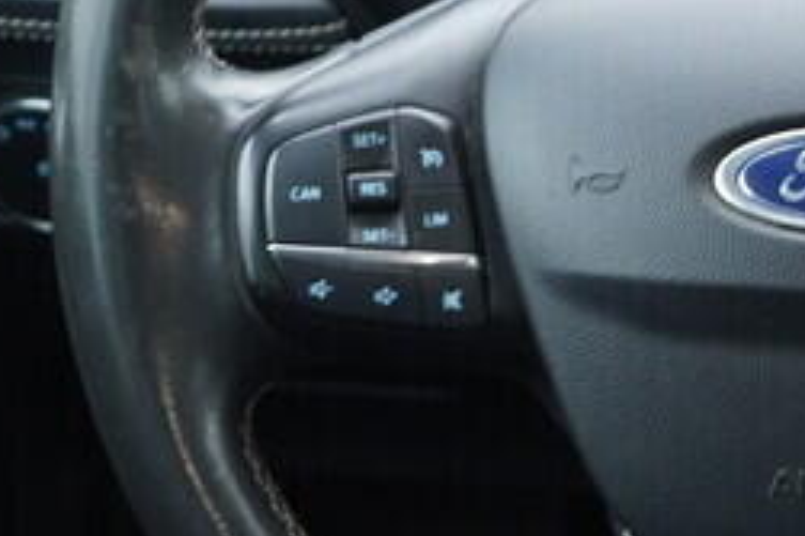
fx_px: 3285
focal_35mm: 147
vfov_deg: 9.3
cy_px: 246
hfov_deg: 13.8
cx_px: 824
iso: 320
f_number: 2.8
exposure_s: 1/40
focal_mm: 24
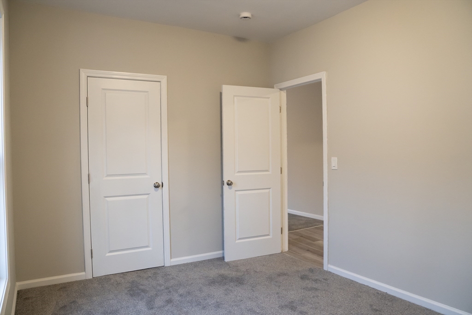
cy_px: 158
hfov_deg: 70.4
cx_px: 236
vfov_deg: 50.4
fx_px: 334
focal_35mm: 26
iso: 1600
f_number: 5.6
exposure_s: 1/60
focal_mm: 17
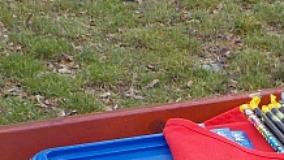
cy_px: 302
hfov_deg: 17.7
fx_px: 904
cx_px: 227
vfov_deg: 9.6
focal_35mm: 120
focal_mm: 4.1
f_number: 3.3
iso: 125
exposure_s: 1/40
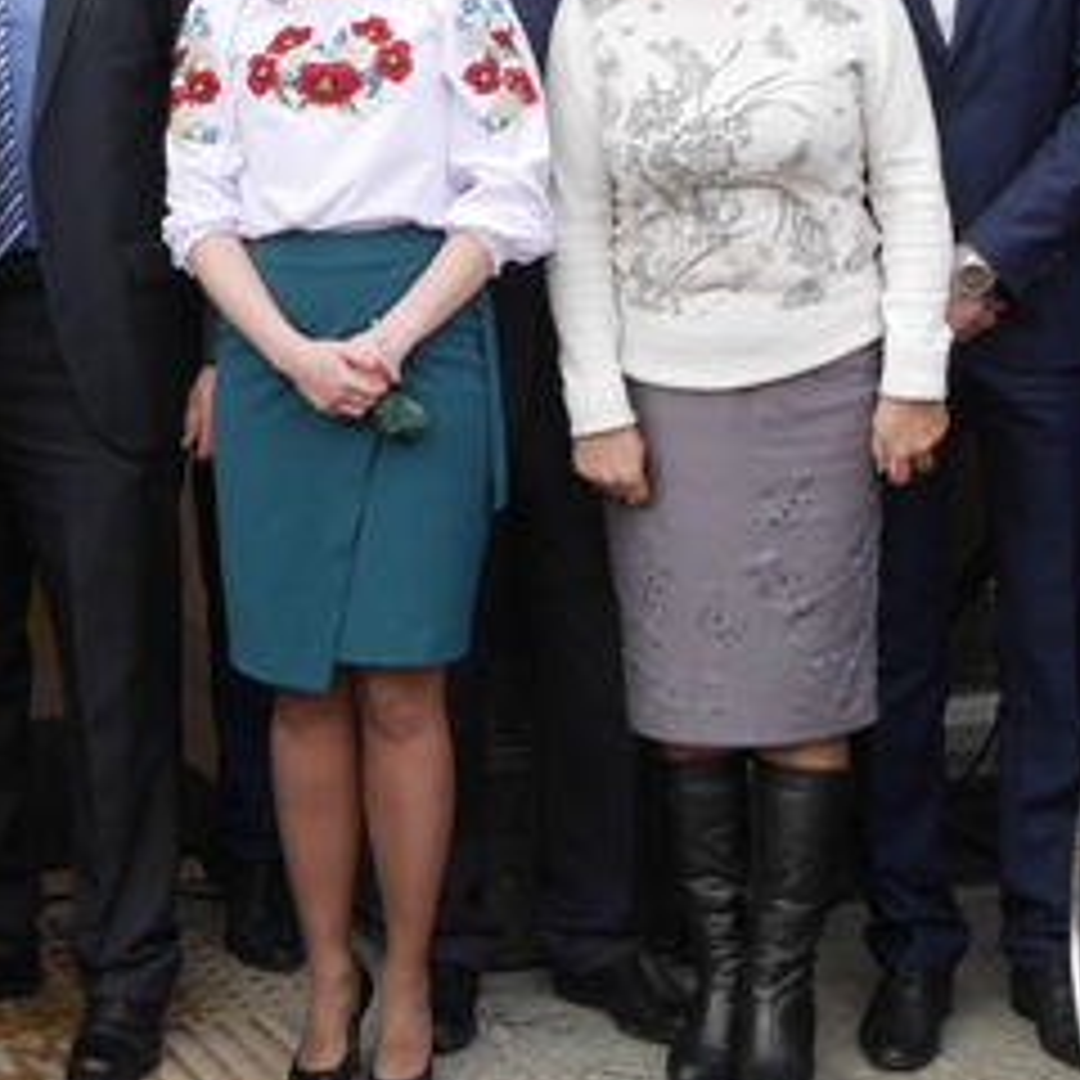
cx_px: 230
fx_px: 3530
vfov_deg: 17.2
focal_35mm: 100
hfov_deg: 17.3
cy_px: 196
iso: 200
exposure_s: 1/200
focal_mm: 14
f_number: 5
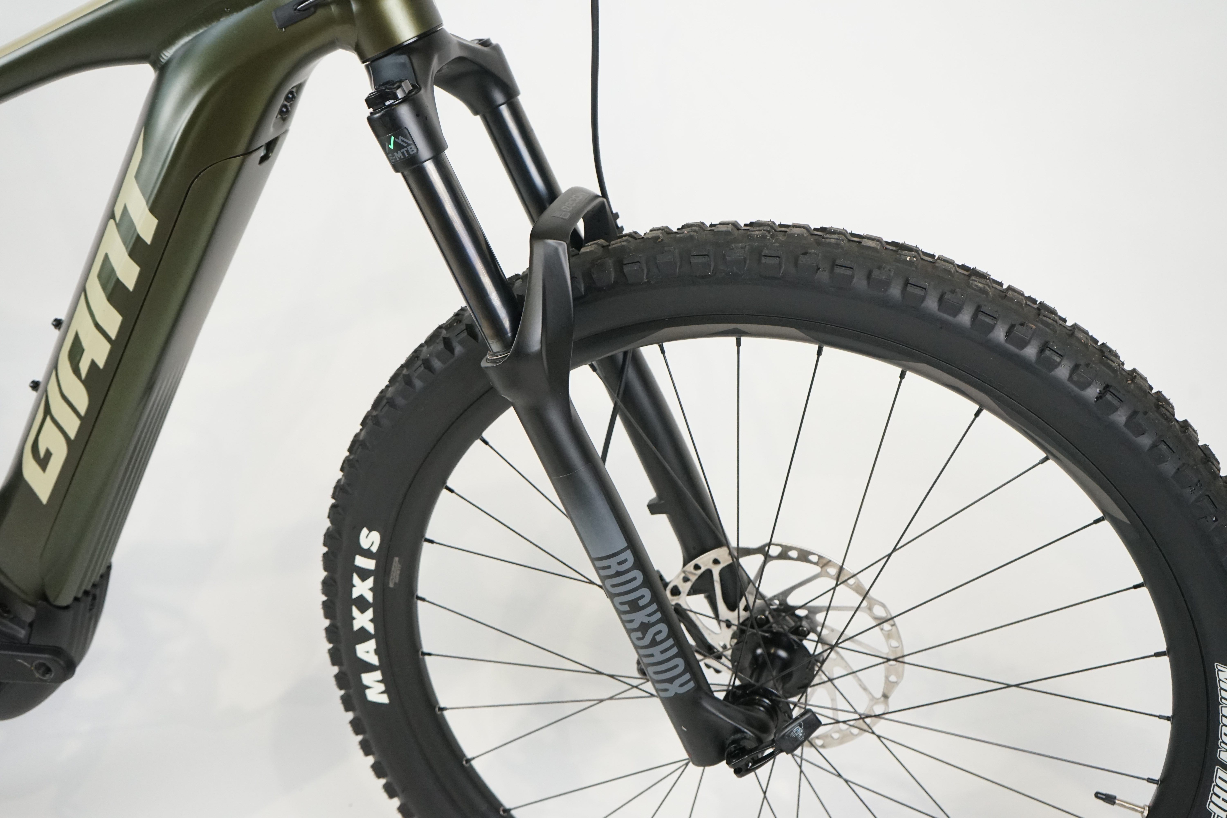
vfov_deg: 33.4
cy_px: 409
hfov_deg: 48.5
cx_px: 614
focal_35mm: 40
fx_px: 1363
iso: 2500
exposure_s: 1/200
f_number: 5.6
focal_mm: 40
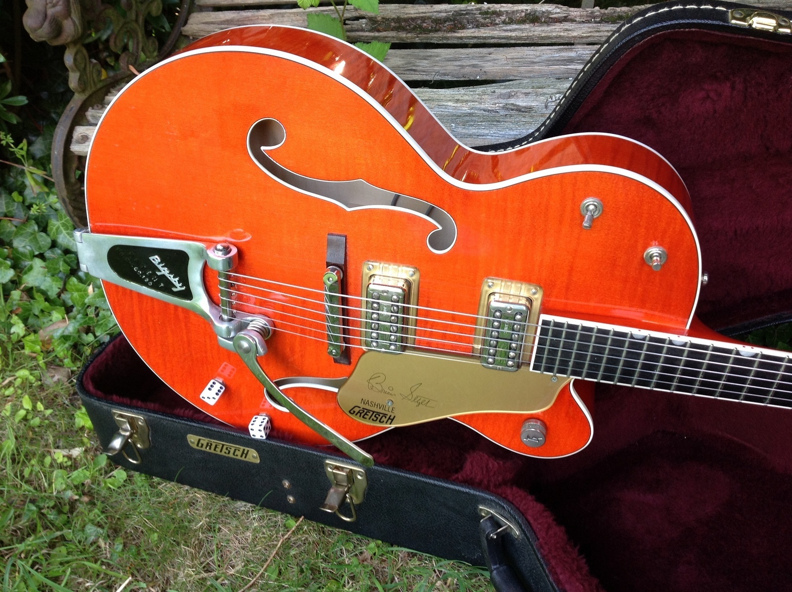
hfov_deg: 52.7
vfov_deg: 40.6
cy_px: 296
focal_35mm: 35
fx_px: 800
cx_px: 396
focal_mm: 4.28
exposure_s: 1/24
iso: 50
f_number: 2.4
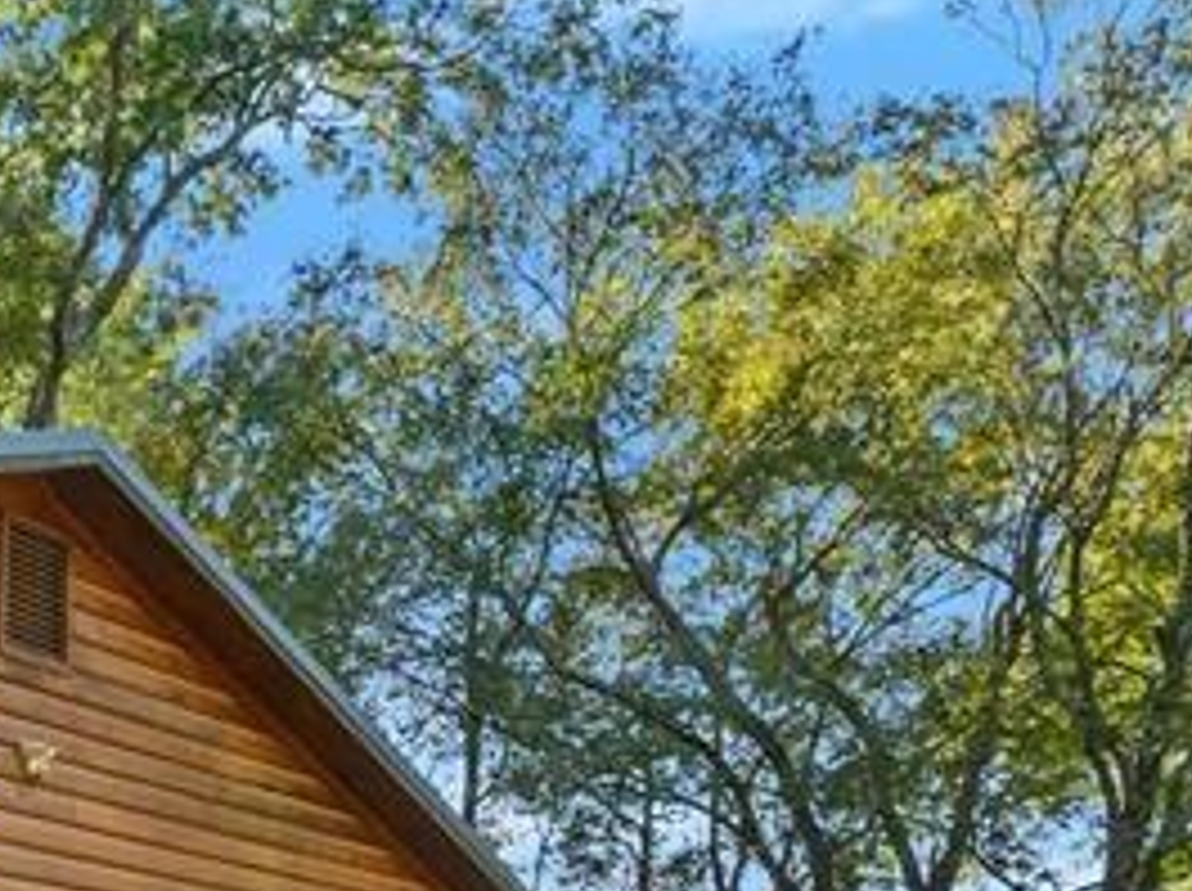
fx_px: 1788
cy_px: 1148
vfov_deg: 24.5
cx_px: -214
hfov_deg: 31.4
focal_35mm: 52
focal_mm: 14
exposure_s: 1/160
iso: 500
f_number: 8
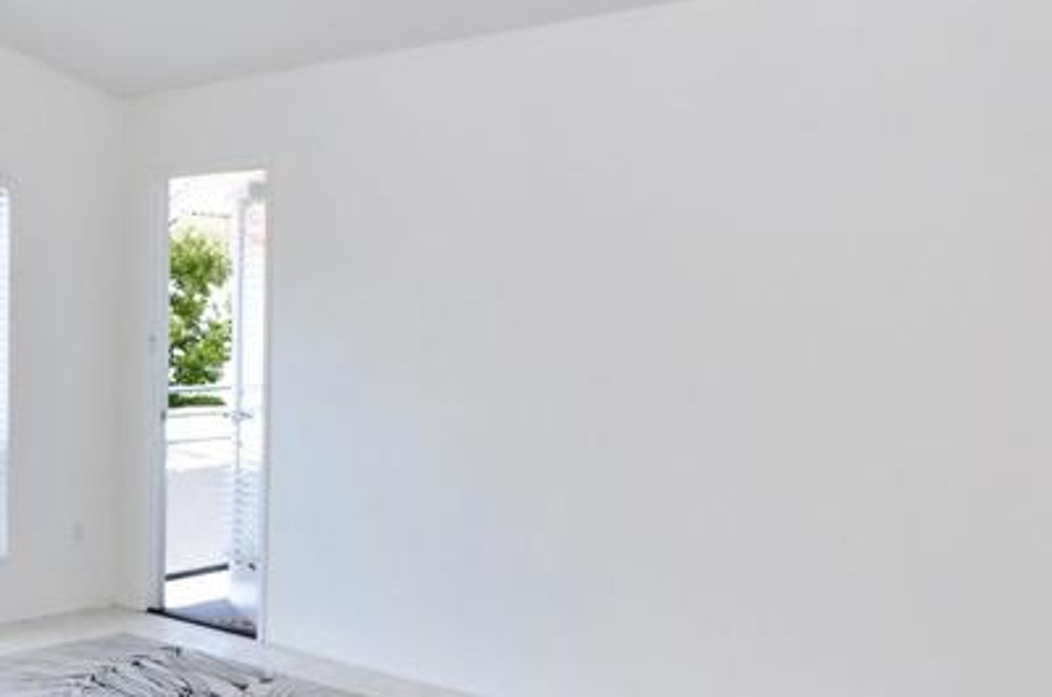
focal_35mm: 42
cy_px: 542
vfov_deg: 30.9
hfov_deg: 44.5
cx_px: 252
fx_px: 1233
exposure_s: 1/125
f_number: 5.6
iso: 400
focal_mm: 11
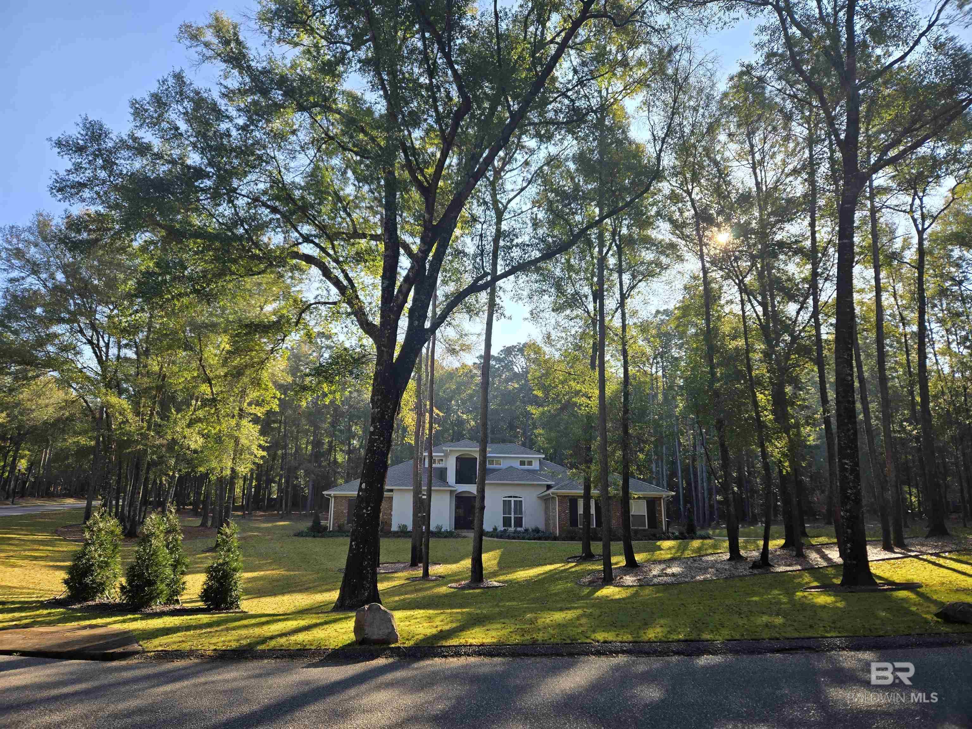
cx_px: 486
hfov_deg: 73.9
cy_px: 364
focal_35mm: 23
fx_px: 646
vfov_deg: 58.9
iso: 25
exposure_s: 1/854
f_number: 1.8
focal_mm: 5.4
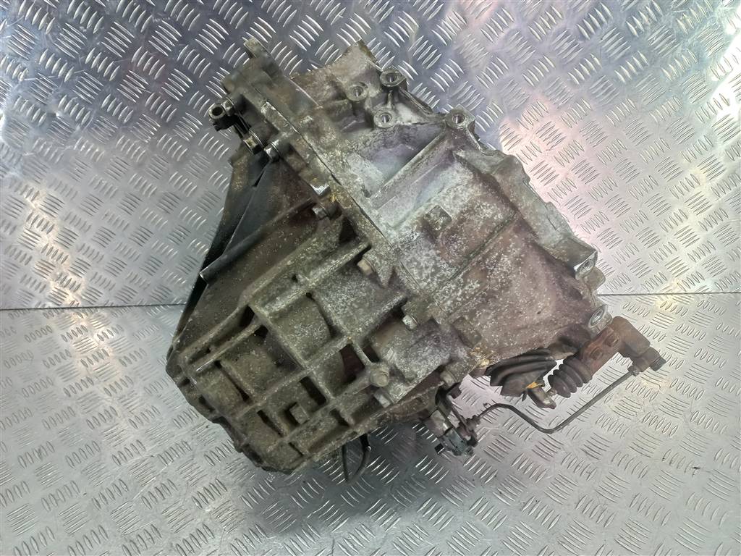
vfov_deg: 54.9
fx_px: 535
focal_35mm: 25
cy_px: 278
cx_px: 370
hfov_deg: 69.4
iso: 80
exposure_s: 1/50
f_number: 1.8
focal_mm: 4.6
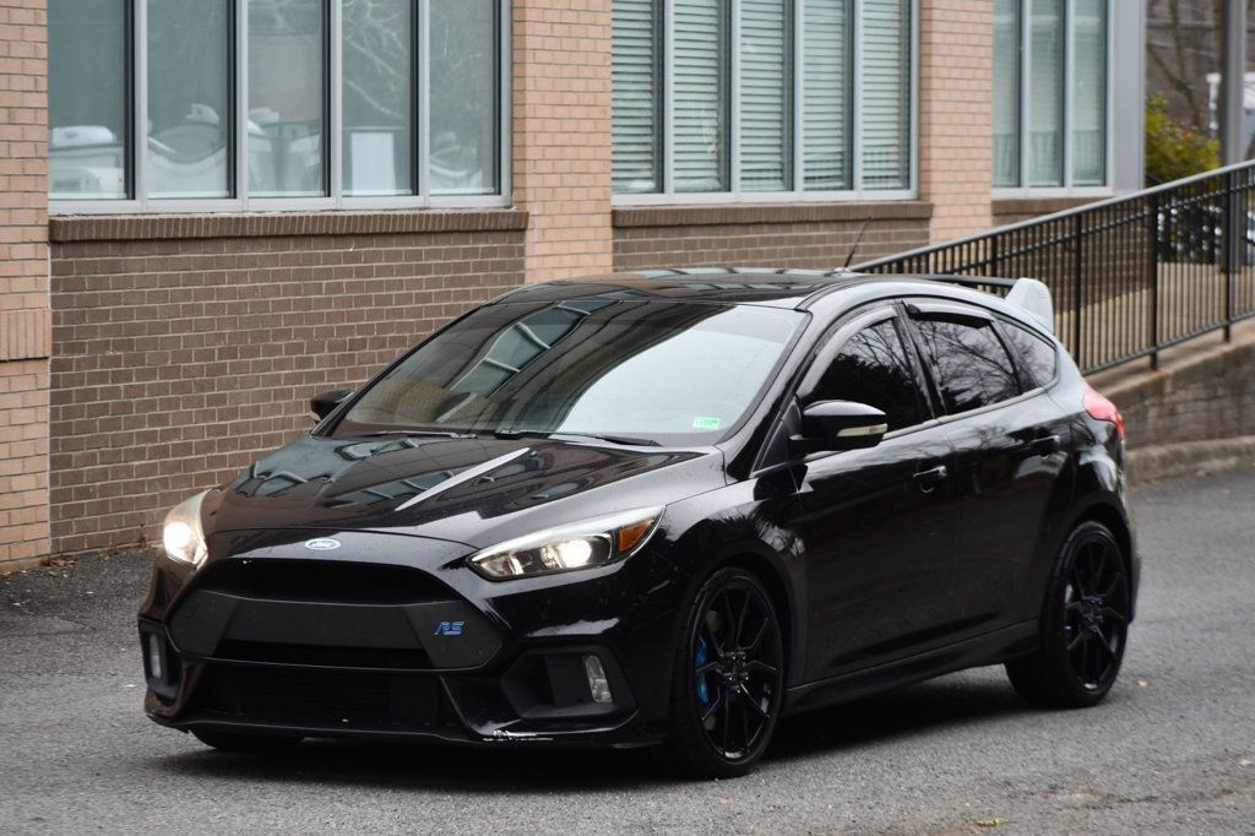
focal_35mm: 129
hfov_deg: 15.9
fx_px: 4495
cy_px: 418
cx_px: 628
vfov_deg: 10.6
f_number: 4.8
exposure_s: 1/250
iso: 450
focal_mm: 86
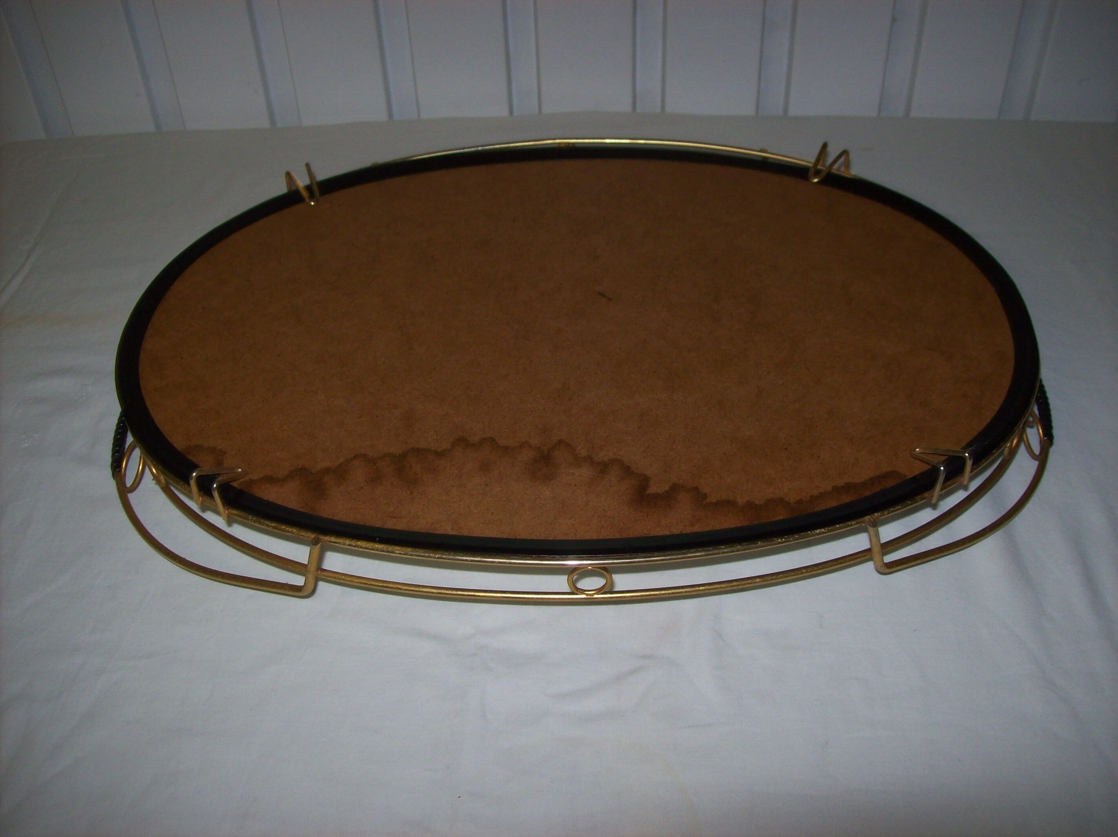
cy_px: 418
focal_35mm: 36
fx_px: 1162
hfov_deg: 51.4
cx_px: 559
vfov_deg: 39.6
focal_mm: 6
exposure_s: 1/64
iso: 80
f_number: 2.7
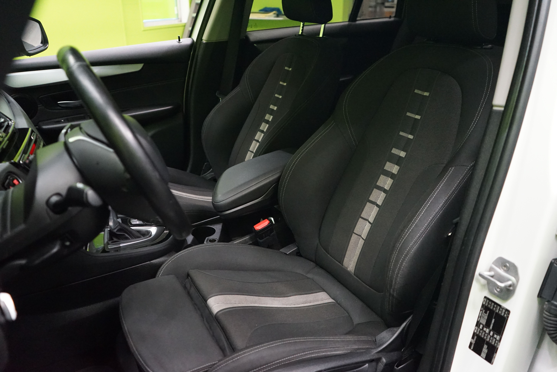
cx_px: 278
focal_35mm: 29
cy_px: 186
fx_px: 449
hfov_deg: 63.7
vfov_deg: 45.0
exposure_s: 1/60
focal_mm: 29
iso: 6400
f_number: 3.5
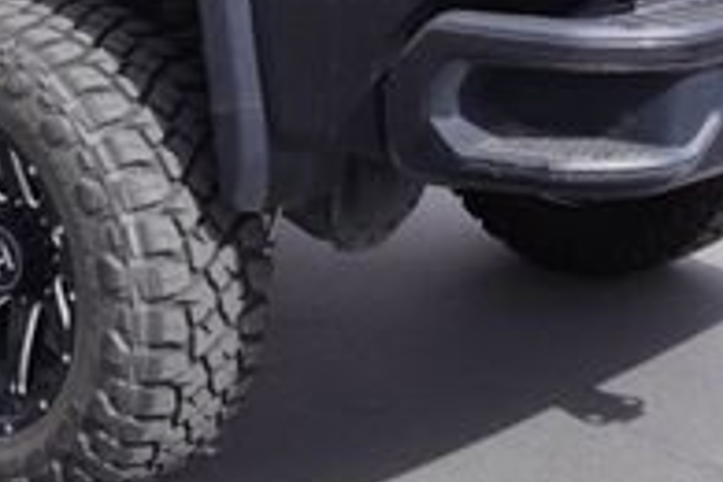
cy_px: -63
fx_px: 2081
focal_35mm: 104
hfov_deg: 19.4
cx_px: 74
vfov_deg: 12.9
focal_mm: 21
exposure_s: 1/125
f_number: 8
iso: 100
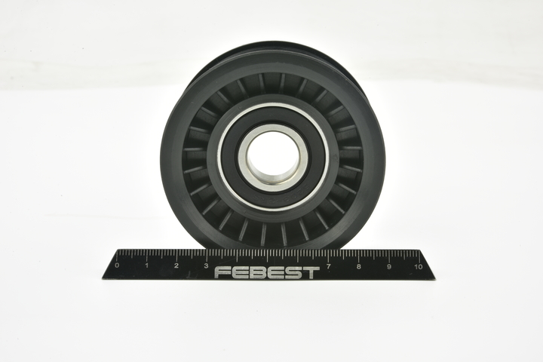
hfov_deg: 33.4
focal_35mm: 60
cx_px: 272
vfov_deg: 22.6
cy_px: 181
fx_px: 905
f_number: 29
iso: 64
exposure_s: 1/2
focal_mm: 60
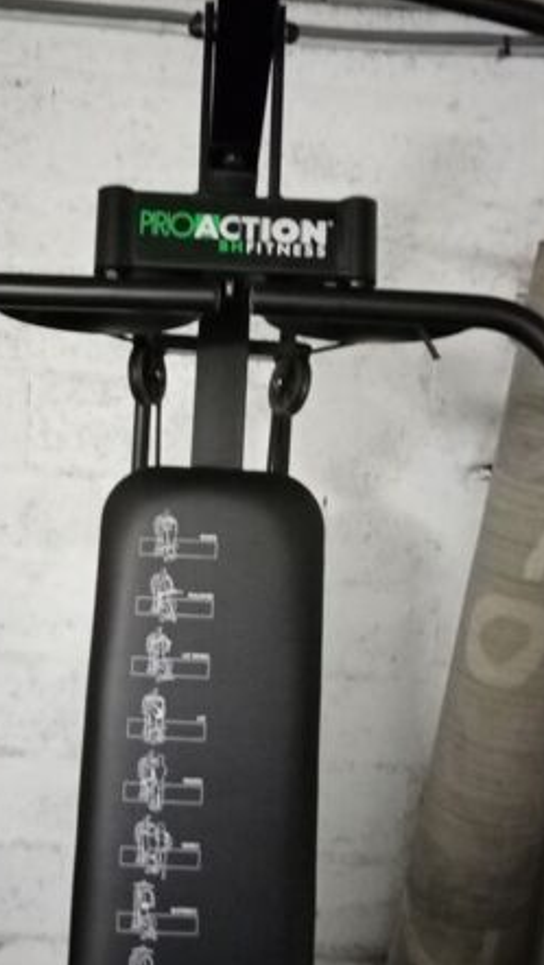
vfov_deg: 49.1
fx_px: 1050
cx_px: 214
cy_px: 391
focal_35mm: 41
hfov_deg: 29.0
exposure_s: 1/12.5
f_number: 1.8
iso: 3695
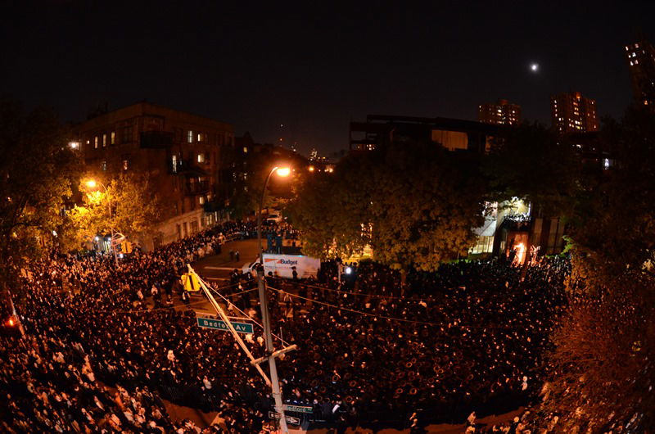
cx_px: 328
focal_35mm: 16
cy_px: 217
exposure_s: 1/3
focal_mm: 10.5
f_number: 5.6
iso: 2500
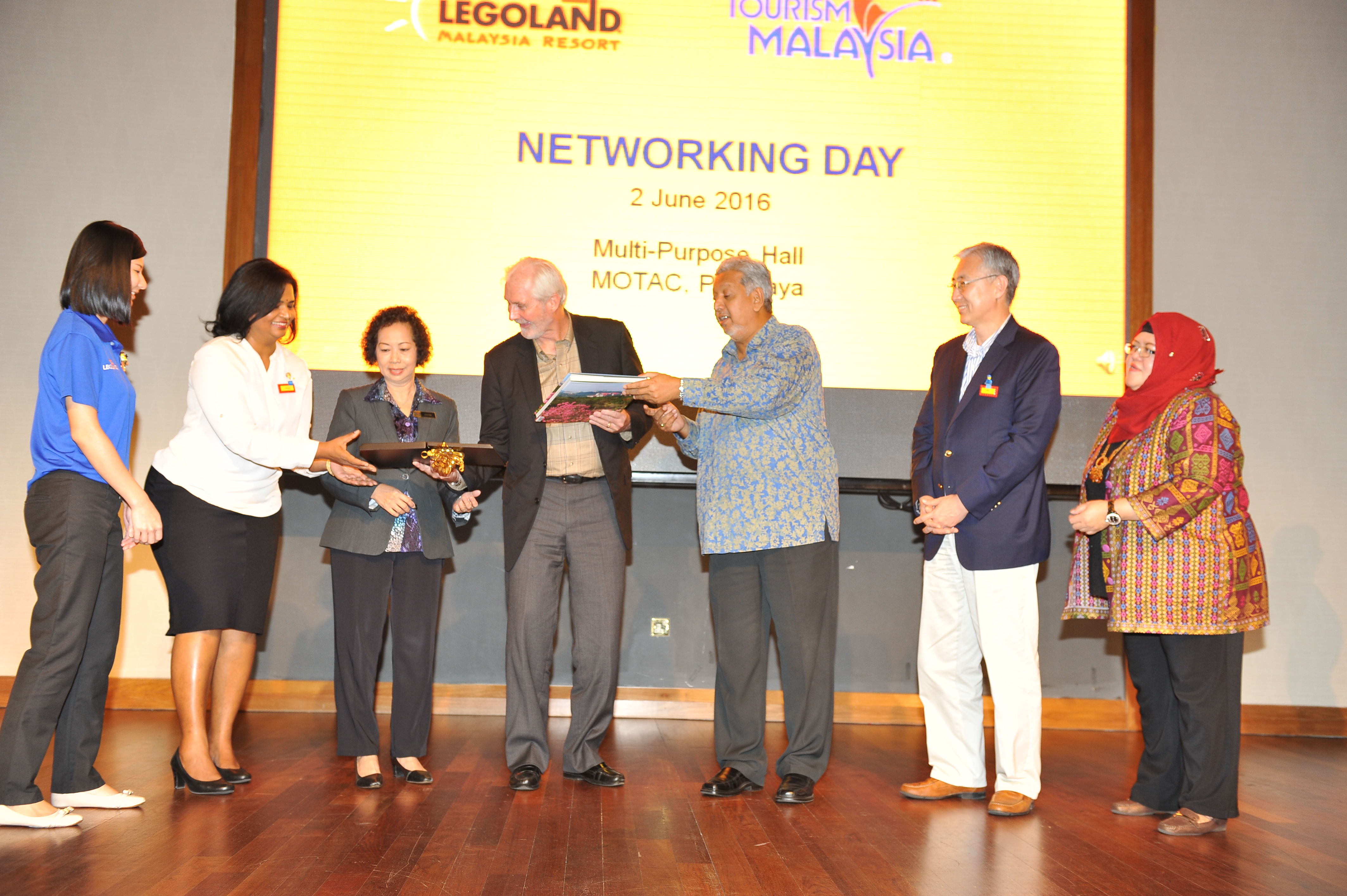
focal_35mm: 38
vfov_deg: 35.0
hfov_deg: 50.7
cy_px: 448
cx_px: 674
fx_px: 1421
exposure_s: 1/80
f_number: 3.5
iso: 640
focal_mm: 38
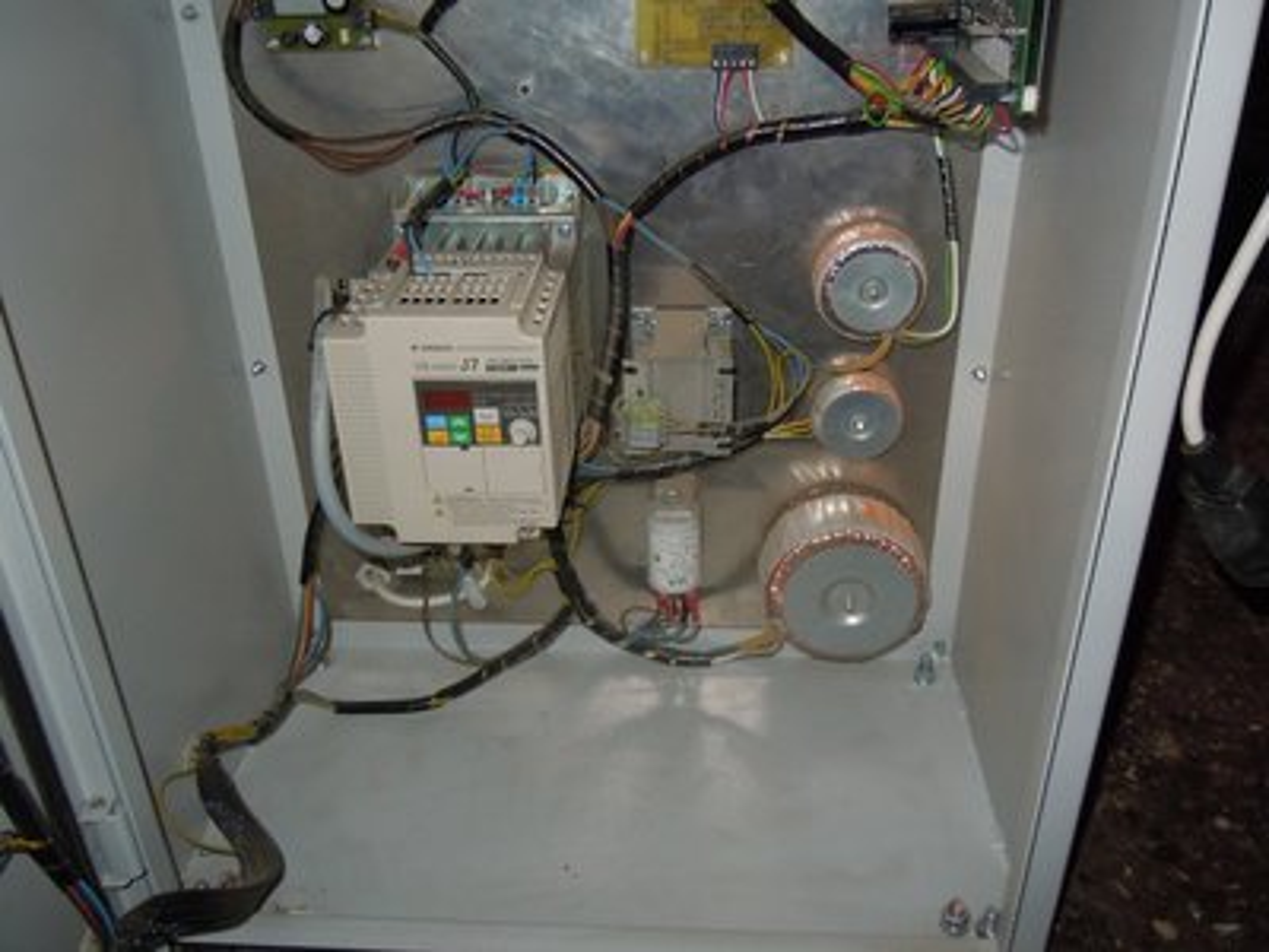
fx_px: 1100
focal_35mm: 30
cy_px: 476
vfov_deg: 46.8
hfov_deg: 60.0
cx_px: 634
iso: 250
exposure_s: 1/30
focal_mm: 5.4
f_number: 3.5
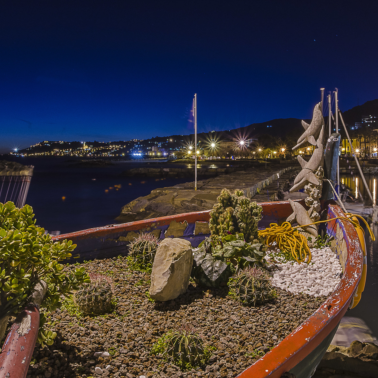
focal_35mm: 47
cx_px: 208
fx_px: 581
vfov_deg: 36.1
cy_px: 189
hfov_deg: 36.0
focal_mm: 24
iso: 100
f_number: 16
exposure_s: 25
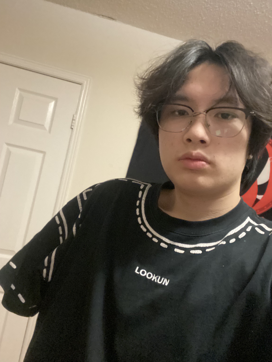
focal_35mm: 30
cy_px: 181
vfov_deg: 60.0
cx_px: 136
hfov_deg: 46.8
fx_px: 314
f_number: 2.2
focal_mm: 2.71
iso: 1600
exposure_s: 1/15
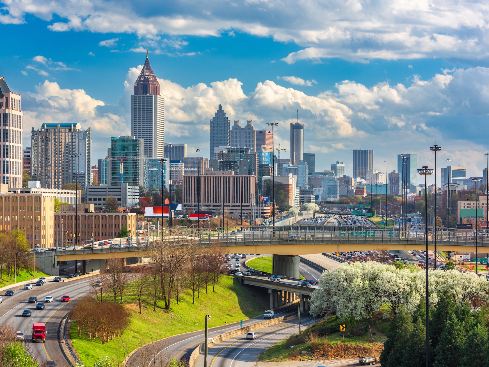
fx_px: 1328
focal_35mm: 94
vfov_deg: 15.7
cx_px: 221
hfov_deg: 20.9
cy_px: 184
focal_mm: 86
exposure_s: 1/30
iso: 64
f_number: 11
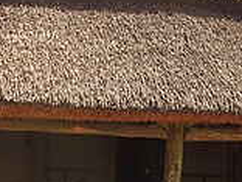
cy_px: 143
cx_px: 171
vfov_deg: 13.1
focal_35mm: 113
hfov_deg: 17.4
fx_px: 790
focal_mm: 3.61
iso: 100
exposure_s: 1/546
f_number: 2.8
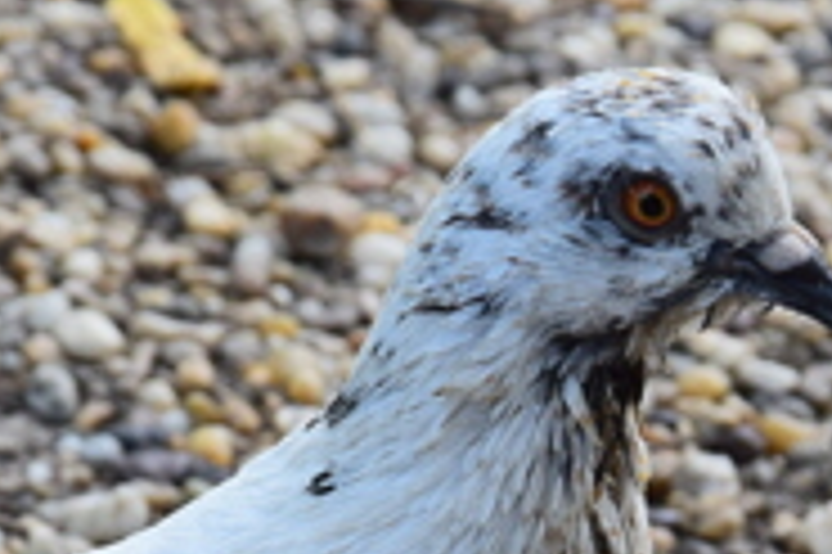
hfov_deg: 3.5
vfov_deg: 2.3
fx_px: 13485
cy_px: 685
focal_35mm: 584
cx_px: 603
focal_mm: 90
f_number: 9
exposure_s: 1/125
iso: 400
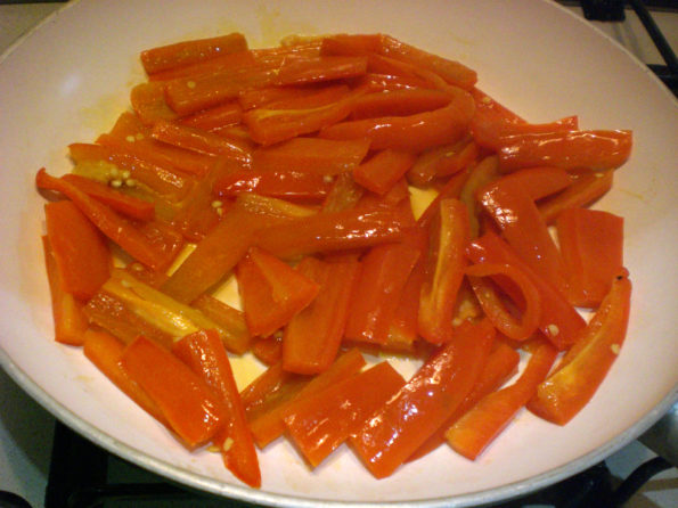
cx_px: 339
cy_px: 254
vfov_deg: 37.7
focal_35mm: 38
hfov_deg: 49.0
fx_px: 744
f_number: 3.1
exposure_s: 1/80
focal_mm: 6.3
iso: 400
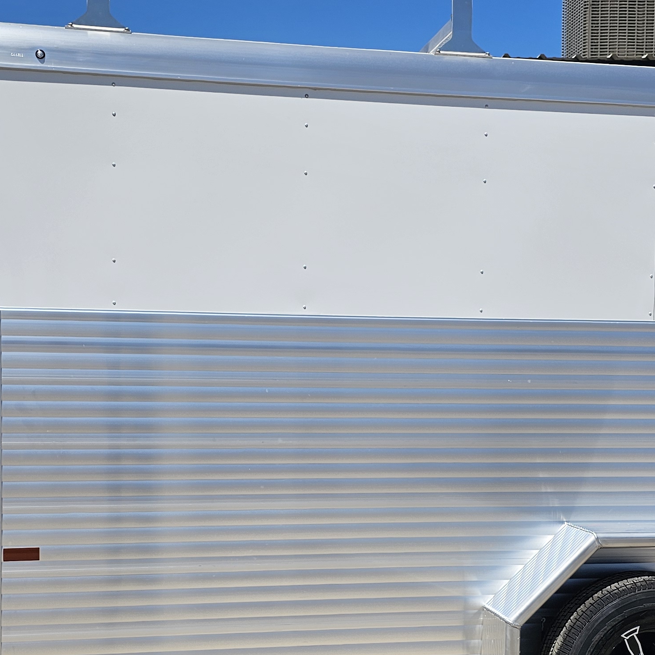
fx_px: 1177
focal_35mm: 55
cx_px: 380
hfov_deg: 31.0
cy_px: 429
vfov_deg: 30.9
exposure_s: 1/1799
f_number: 1.7
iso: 12
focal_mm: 6.3
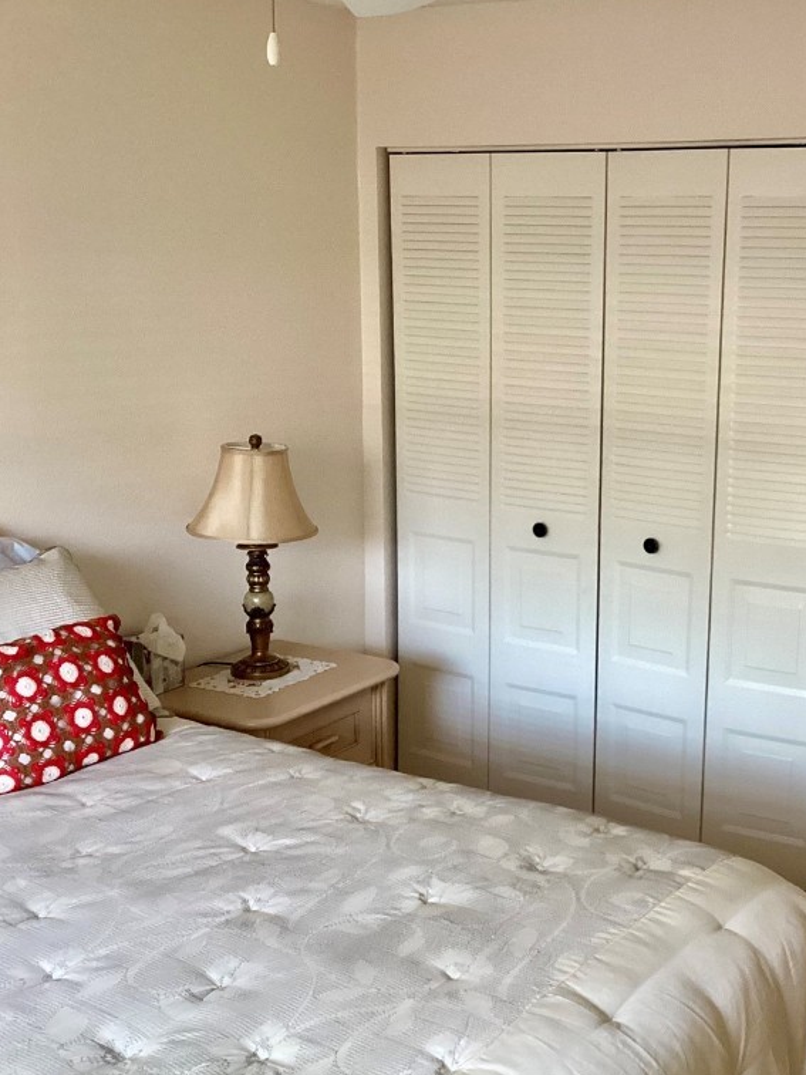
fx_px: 1304
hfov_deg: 33.2
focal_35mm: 42
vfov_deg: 44.8
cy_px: 535
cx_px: 660
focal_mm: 3.3
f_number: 2.4
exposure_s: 1/60
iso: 250
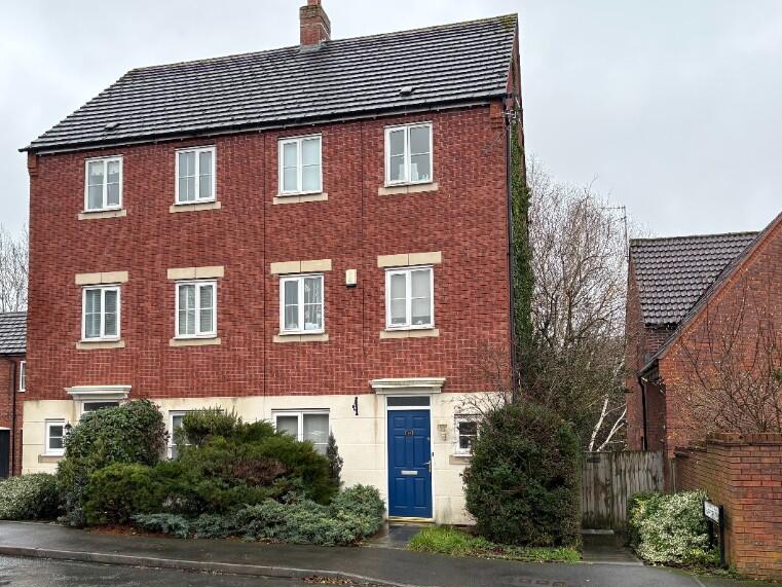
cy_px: 370
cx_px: 345
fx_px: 791
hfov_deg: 52.5
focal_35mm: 35
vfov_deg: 40.4
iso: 64
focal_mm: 5.96
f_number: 1.6
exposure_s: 1/227
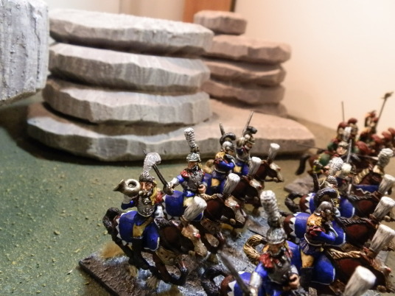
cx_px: 198
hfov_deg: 63.4
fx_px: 320
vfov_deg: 49.7
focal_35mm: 28
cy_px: 148
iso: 400
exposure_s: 1/40
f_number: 3.1
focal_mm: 5
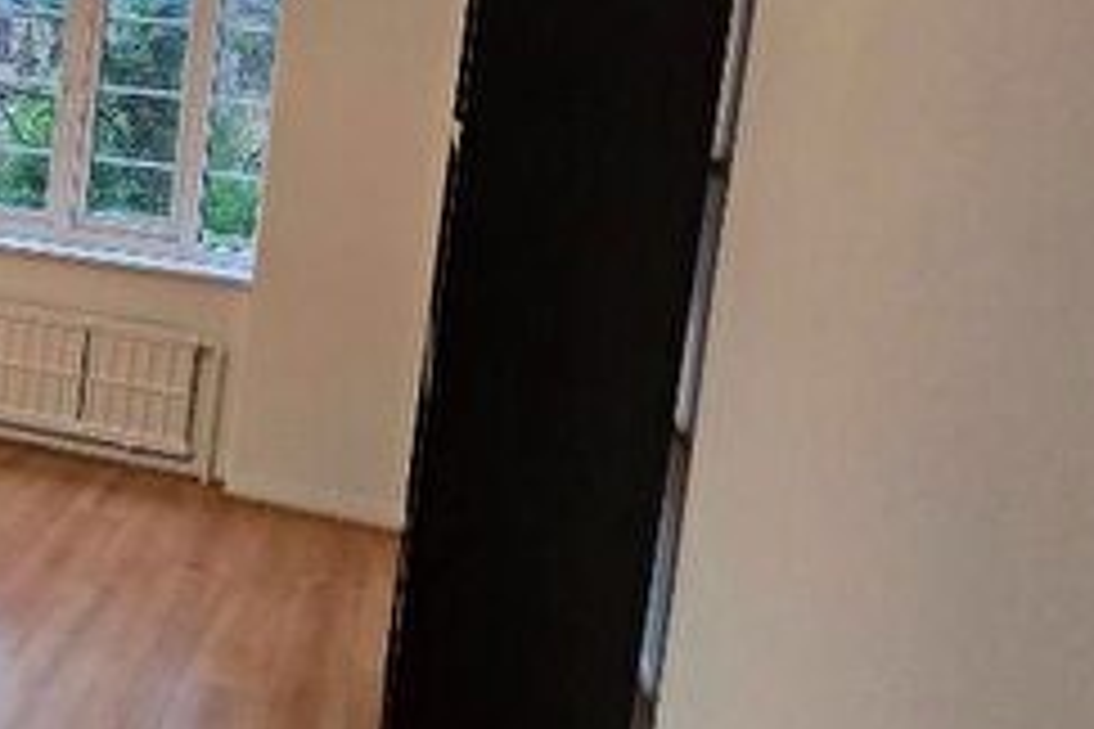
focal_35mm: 39
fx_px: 1185
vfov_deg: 33.3
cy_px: 155
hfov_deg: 42.1
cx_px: -27
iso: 320
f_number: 2.2
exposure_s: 1/50
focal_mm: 2.2
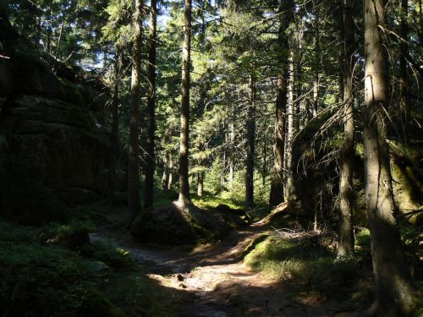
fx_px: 440
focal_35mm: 36
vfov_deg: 39.7
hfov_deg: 51.4
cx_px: 212
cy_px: 158
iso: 80
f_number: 4
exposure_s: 1/80
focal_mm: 6
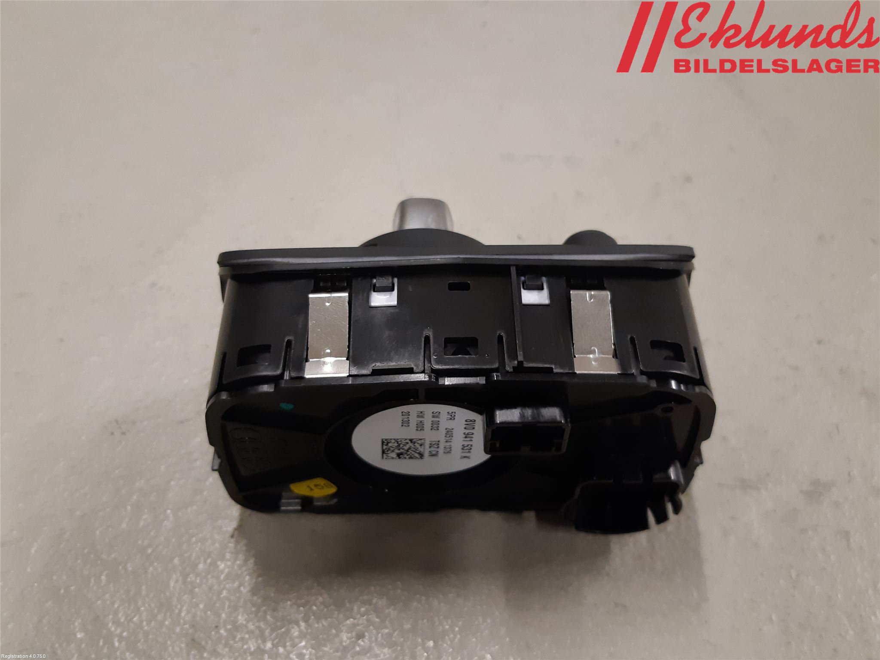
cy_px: 330
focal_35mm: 26
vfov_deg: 53.1
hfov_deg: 67.3
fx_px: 661
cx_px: 440
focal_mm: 3.93
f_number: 1.7
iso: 200
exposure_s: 1/50
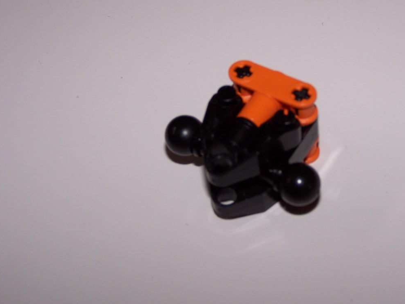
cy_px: 132
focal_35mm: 81
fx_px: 947
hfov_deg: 24.1
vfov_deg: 18.2
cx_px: 242
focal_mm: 11.1
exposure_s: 1/60
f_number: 3.2
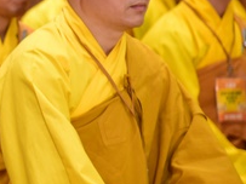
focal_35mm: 324
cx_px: -107
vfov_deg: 4.6
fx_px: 2301
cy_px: -12
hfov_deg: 6.1
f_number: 4
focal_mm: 105
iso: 640
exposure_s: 1/60
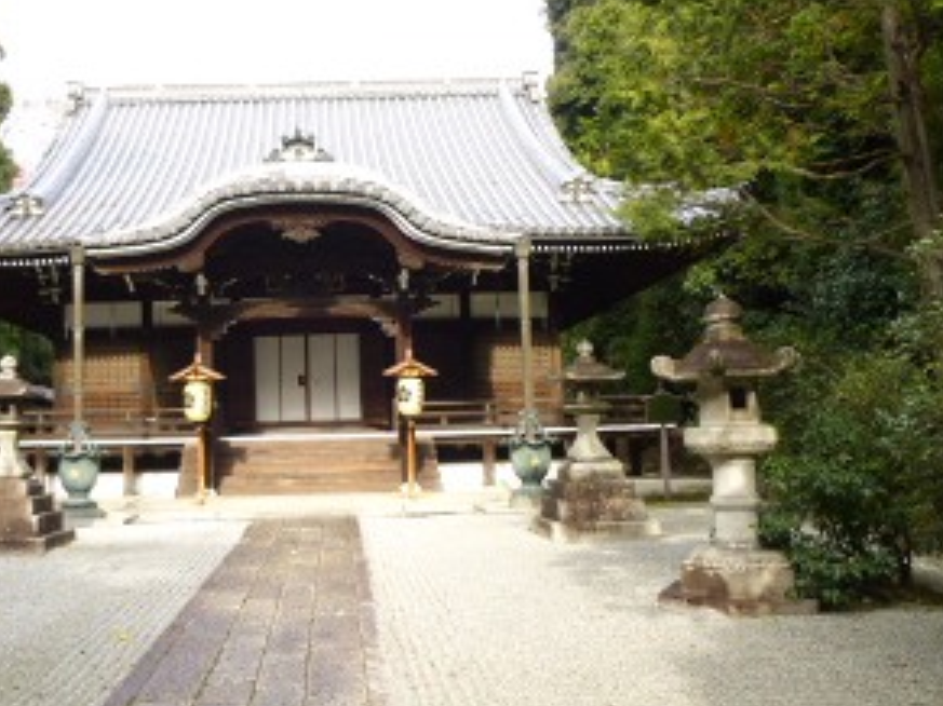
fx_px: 899
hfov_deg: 54.5
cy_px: 343
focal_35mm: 33
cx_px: 331
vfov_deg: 42.9
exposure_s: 1/160
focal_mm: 4.5
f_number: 3.1
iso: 100
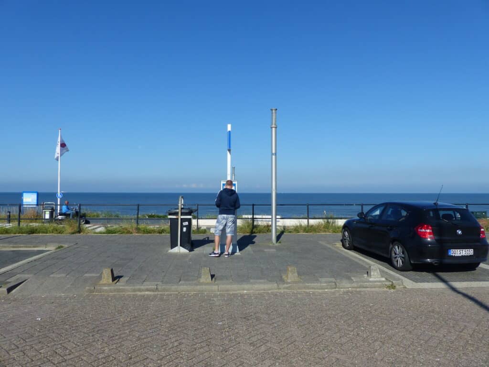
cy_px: 184
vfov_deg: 54.9
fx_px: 353
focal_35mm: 25
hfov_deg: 69.4
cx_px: 244
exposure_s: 1/1300
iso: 100
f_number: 4
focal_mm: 4.5
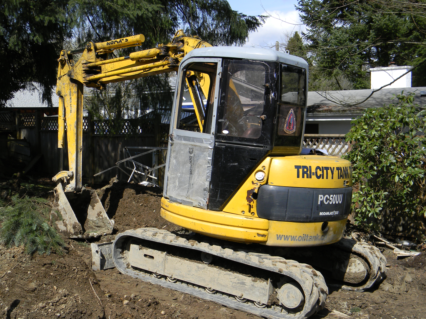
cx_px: 213
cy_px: 160
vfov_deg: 30.9
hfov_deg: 40.4
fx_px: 578
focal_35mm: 47
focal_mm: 8.6
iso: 80
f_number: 3.9
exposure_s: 1/654
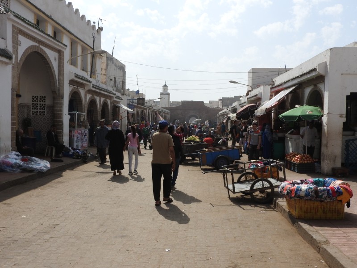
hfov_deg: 55.4
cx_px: 178
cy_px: 134
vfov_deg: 42.9
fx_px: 340
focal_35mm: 33
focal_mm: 5.9
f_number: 4
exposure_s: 1/1600
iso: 100
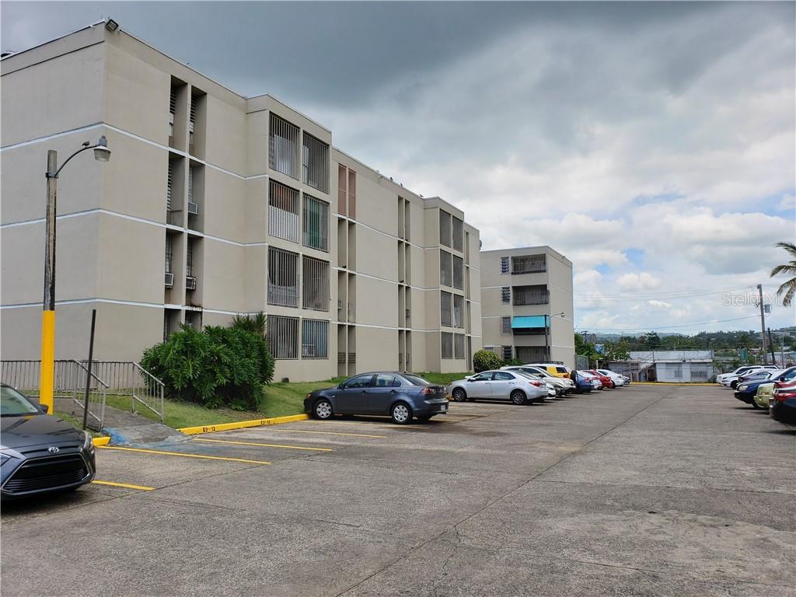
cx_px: 398
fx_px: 598
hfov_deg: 67.3
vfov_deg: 53.1
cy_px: 298
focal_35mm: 26
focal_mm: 4.3
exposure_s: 1/756
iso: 50
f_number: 2.4
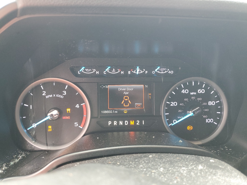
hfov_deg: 67.3
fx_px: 186
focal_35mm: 26
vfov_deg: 53.1
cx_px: 124
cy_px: 92
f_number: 1.5
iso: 165
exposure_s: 1/60.2
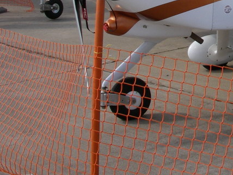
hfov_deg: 20.3
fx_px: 613
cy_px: -31
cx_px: 270
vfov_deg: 15.7
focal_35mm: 91
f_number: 6.6
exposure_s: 1/250
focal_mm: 6.3
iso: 80
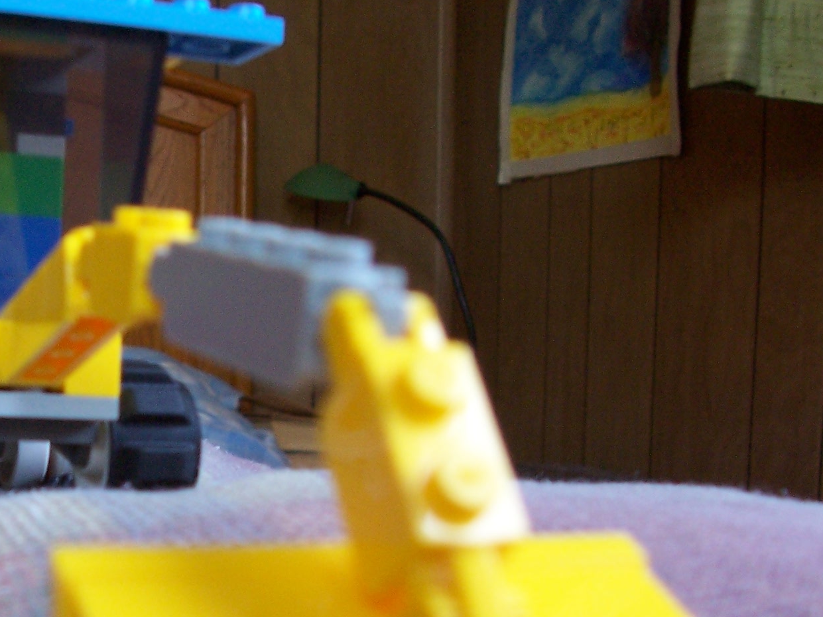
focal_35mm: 65
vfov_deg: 22.3
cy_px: 472
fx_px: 1545
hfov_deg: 29.0
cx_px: 136
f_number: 2.8
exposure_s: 1/20
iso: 140
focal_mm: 6
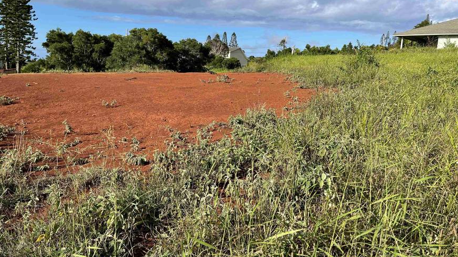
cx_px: 225
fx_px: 352
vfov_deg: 40.1
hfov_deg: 66.1
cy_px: 118
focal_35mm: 29
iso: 32
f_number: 1.6
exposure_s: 1/2545
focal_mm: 5.1
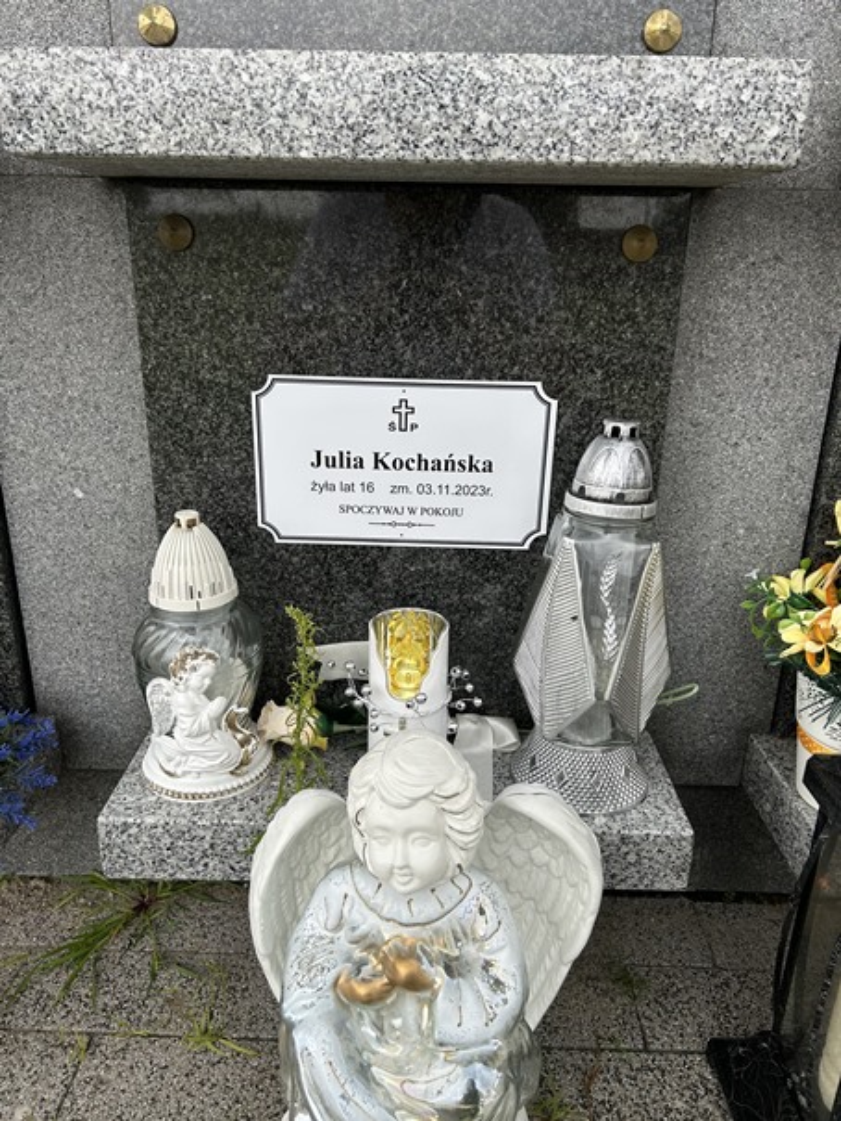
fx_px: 842
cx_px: 420
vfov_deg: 67.3
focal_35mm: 26
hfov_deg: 53.1
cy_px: 560
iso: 50
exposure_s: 1/840
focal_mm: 5.7
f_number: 1.5
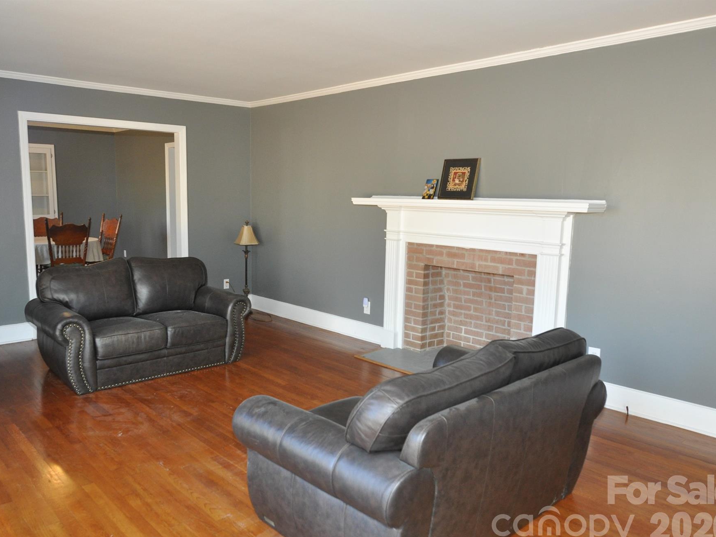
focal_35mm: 27
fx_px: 558
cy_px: 278
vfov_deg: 51.3
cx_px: 319
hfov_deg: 65.1
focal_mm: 16
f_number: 4
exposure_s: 1/60
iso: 800
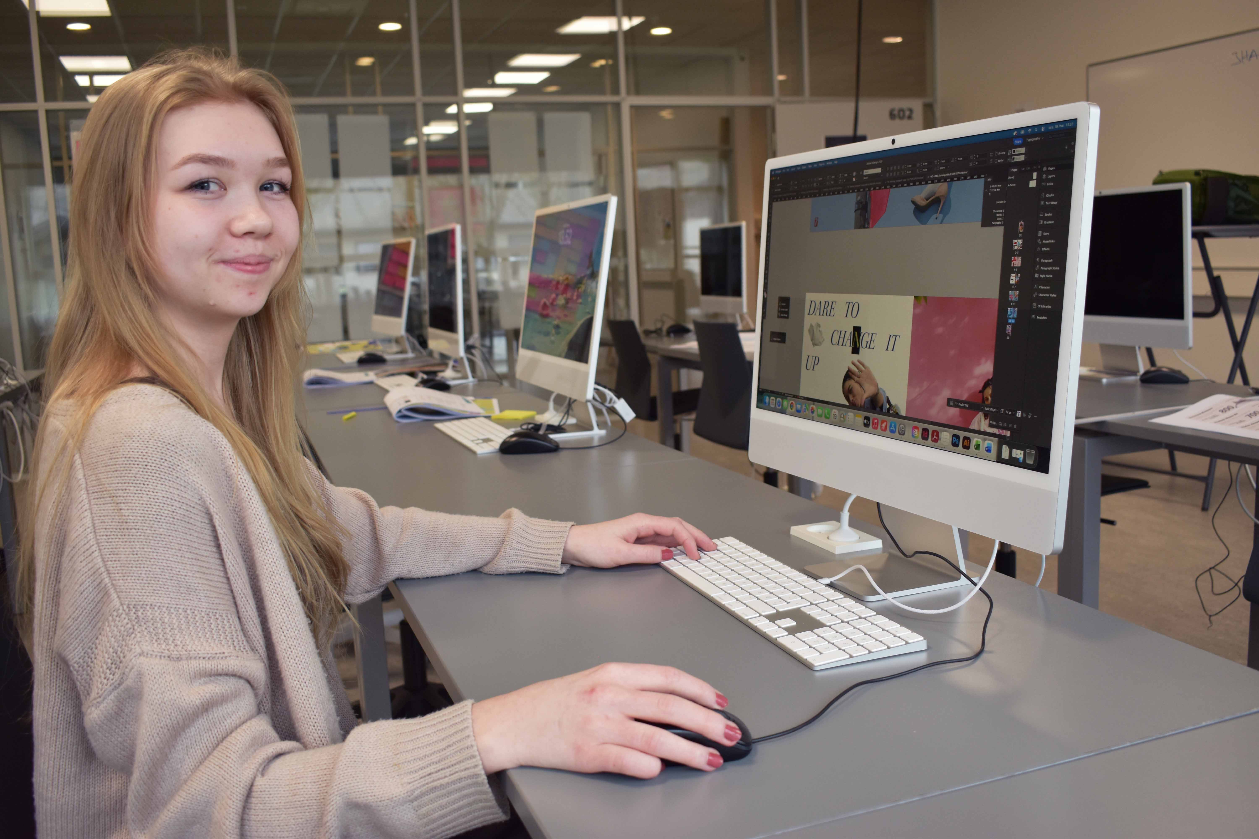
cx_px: 630
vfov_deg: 40.0
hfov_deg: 57.2
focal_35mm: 33
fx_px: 1154
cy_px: 420
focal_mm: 22
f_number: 4.5
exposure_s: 1/80
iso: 400
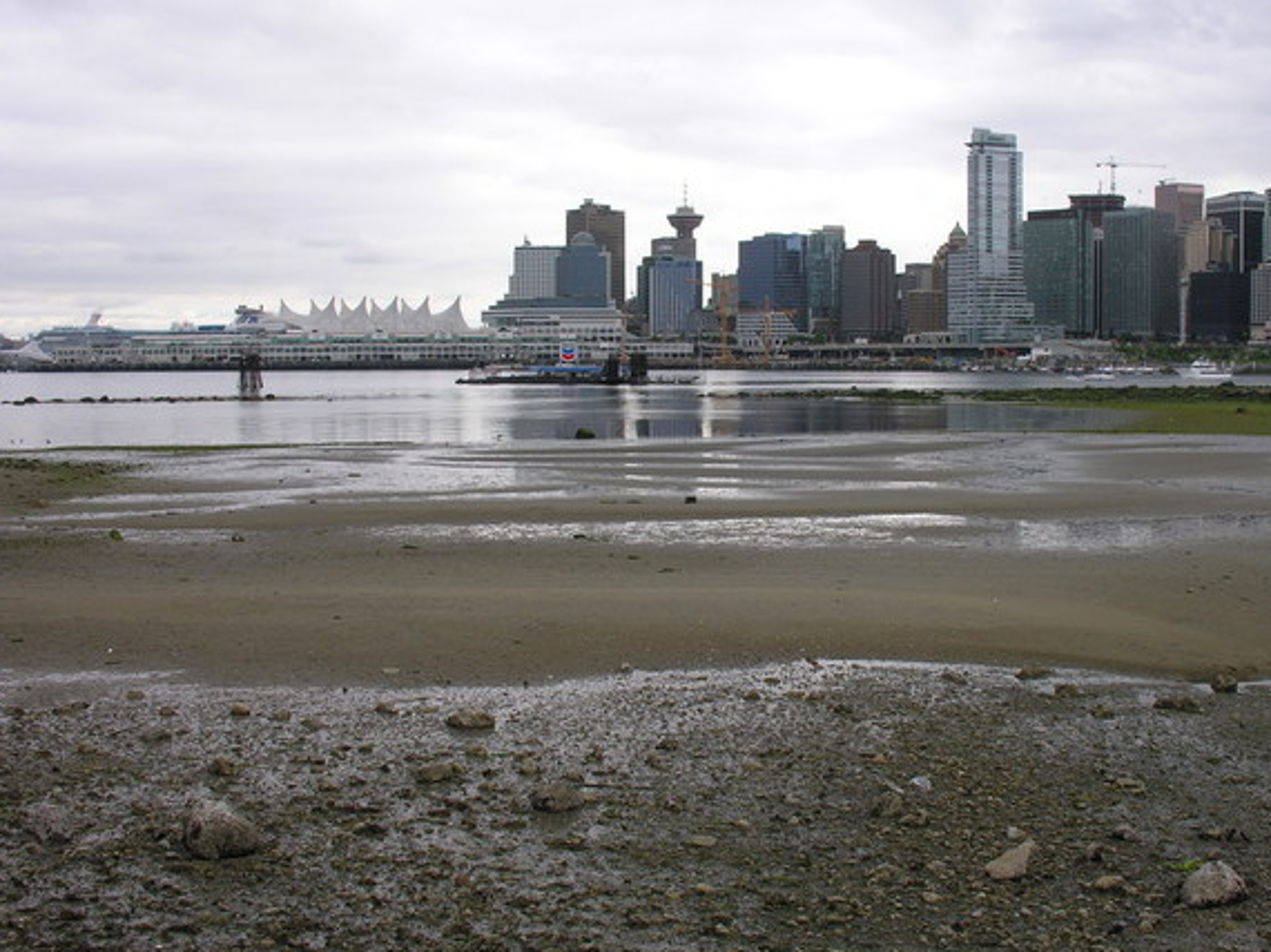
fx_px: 1578
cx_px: 716
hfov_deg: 43.8
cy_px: 487
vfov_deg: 33.6
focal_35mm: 43
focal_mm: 8.9
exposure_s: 1/157
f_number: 5.6
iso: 50
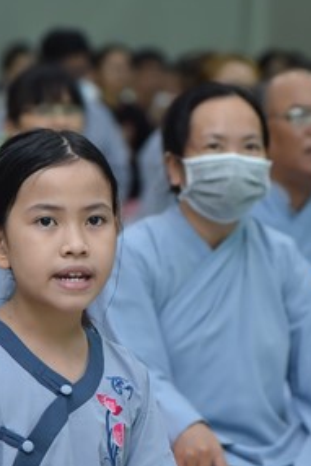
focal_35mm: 273
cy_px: 225
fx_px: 3533
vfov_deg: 7.5
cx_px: 163
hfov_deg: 5.0
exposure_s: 1/125
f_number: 4
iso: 1250
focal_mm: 120
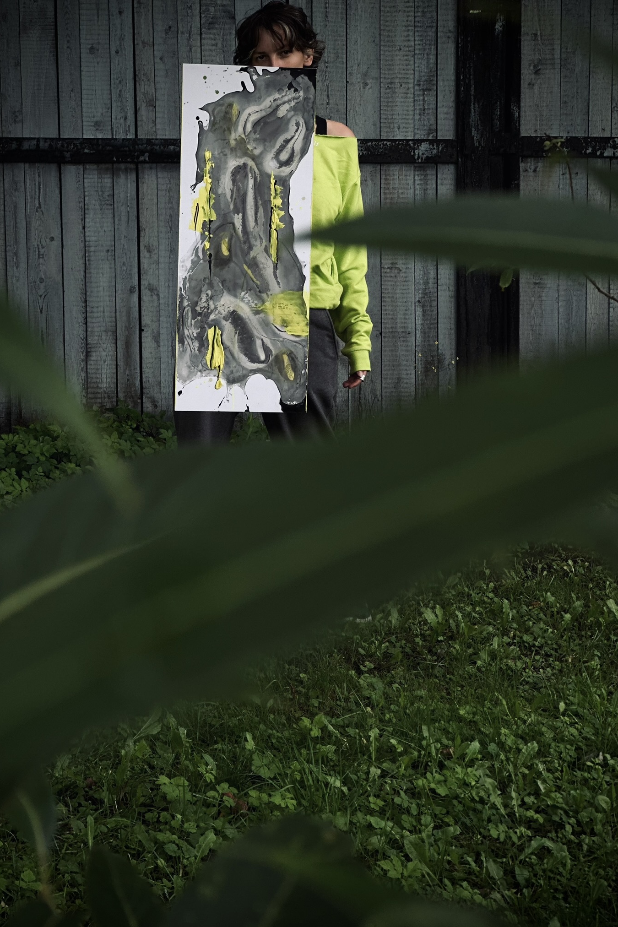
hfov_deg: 16.9
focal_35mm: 81
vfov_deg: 25.1
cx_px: 281
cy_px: 461
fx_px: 2086
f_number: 2.8
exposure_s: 1/121
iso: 20
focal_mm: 9
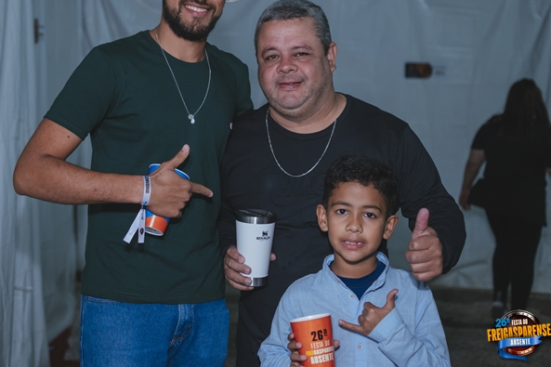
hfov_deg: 30.6
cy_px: 139
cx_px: 219
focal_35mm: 66
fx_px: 1004
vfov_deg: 20.7
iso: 400
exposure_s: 1/200
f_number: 2.5
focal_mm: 35
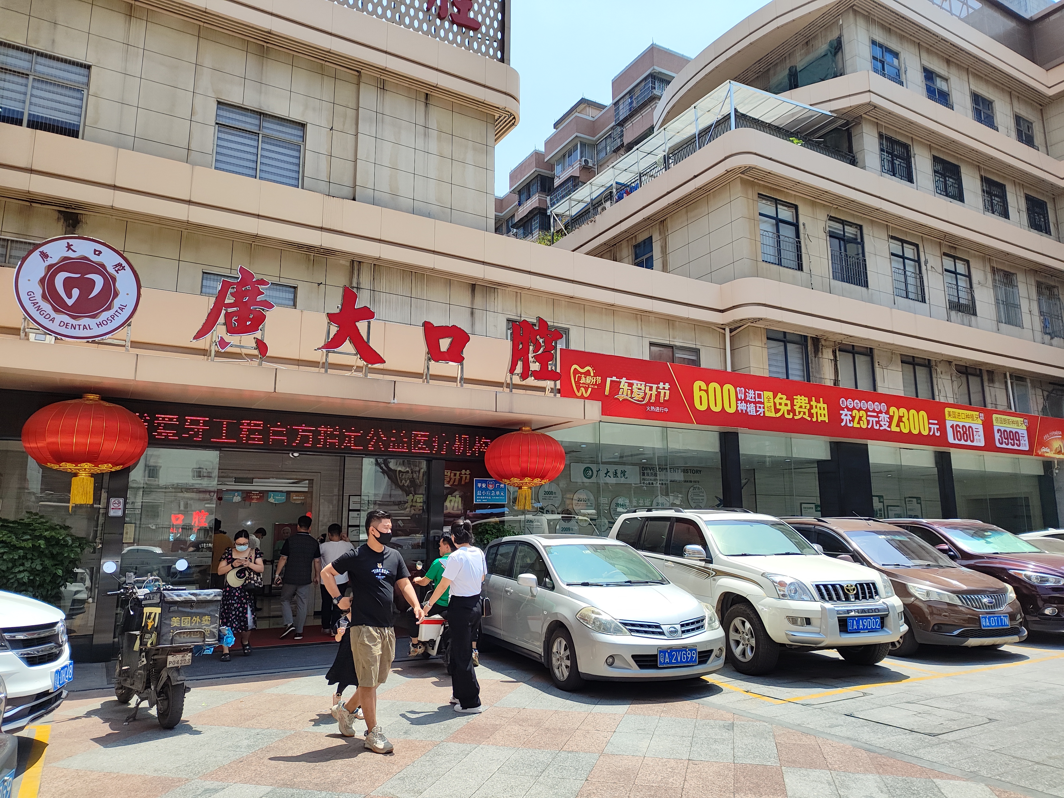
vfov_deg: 56.8
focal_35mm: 24
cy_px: 399
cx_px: 532
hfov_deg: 71.6
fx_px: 738
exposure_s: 1/1645
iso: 100
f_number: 1.65
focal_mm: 5.26
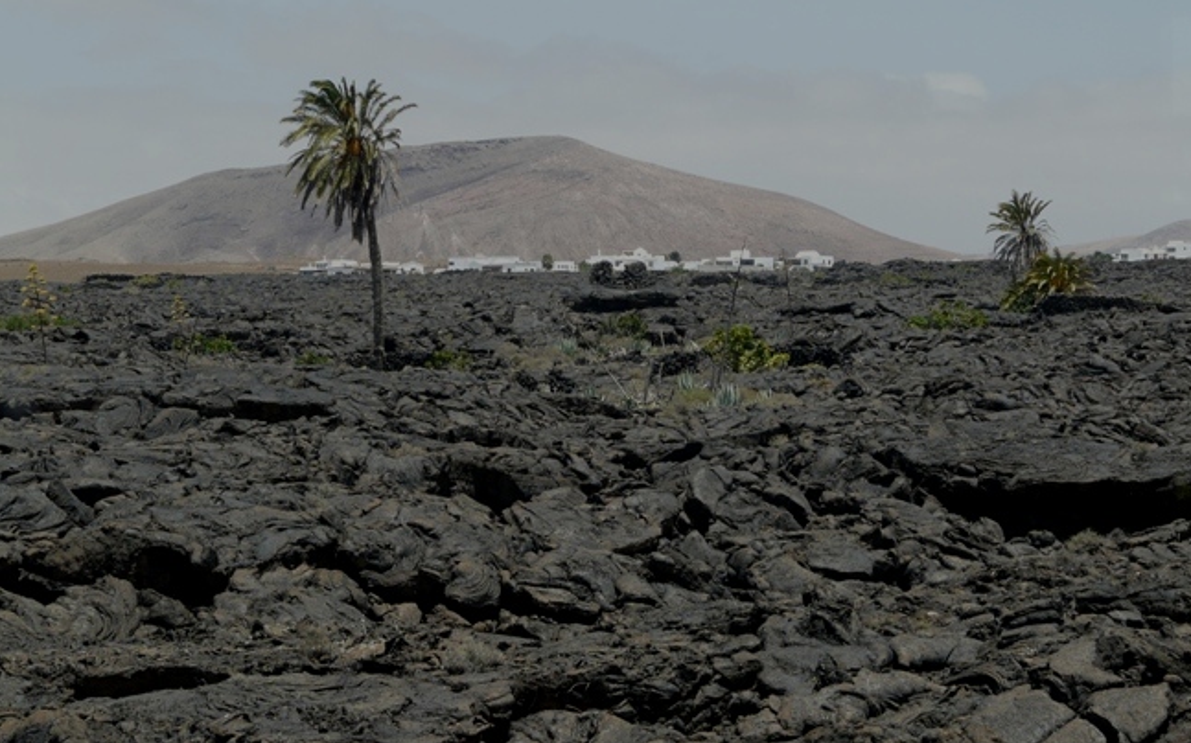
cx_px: 594
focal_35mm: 91
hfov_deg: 22.8
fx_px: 2953
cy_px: 344
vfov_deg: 14.4
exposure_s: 1/250
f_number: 5.6
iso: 100
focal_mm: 14
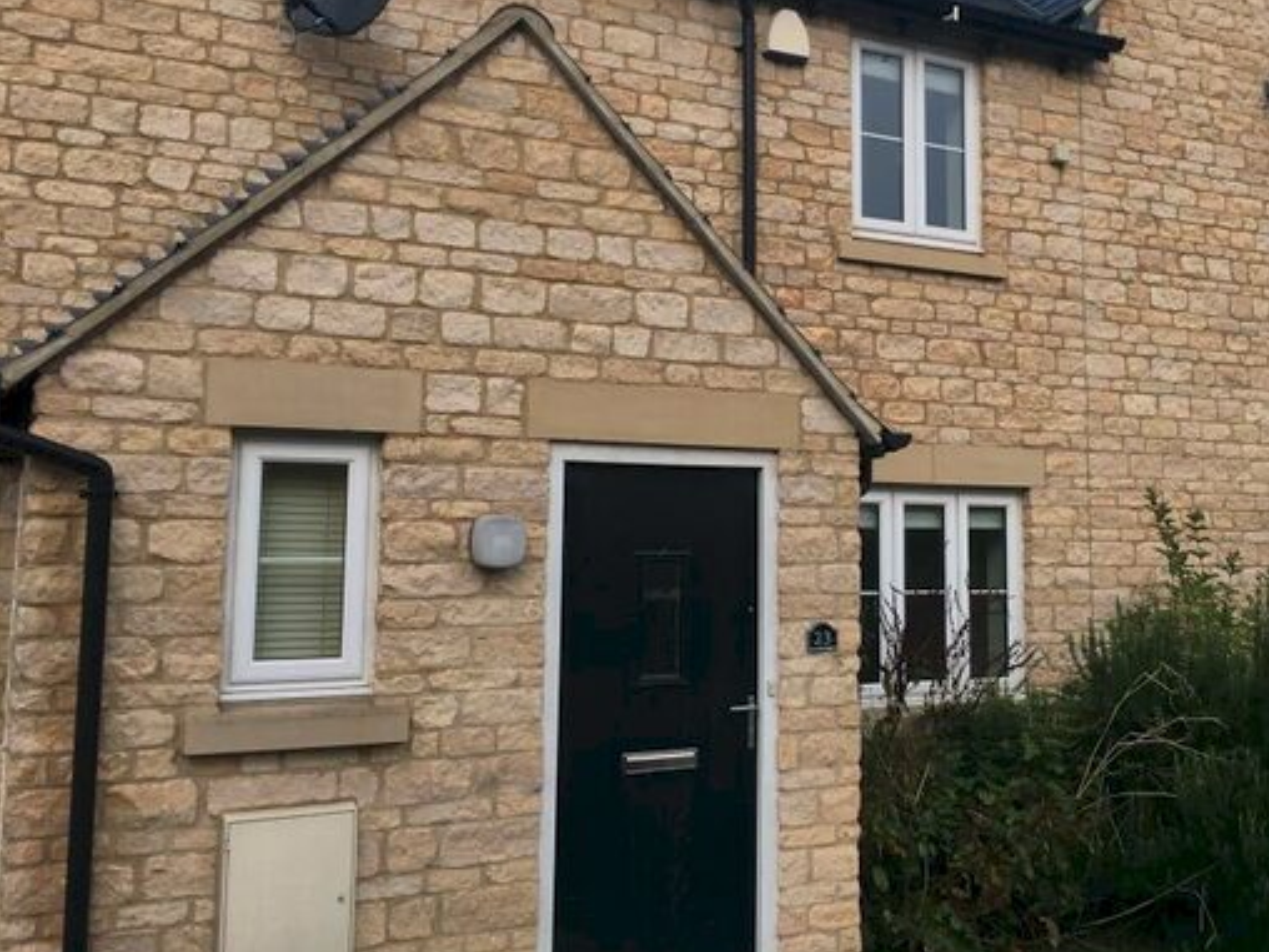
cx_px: 869
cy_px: 394
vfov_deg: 35.9
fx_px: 1466
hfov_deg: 45.9
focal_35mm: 40
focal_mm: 4.15
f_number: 2.2
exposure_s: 1/620
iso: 25
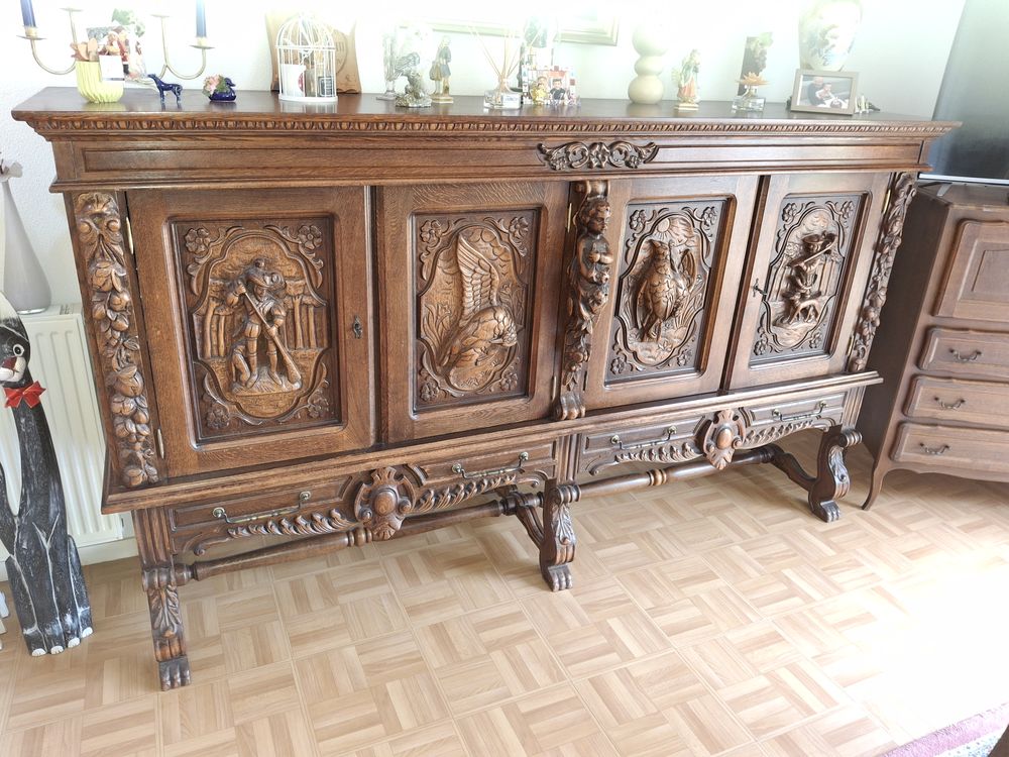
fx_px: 729
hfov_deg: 69.4
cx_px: 504
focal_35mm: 25
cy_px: 378
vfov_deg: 54.9
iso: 25
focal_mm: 4.69
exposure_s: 1/33
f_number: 1.8
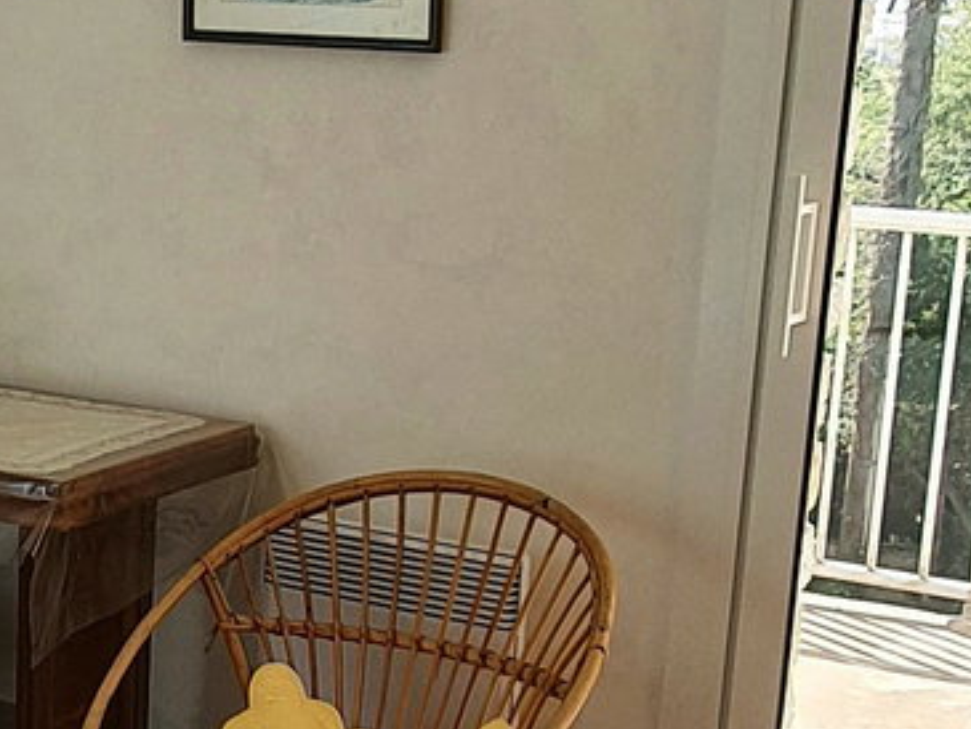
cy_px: 438
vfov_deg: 19.4
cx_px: 13
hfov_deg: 24.5
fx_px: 2133
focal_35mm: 76
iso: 50
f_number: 2.2
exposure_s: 1/100
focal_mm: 1.8
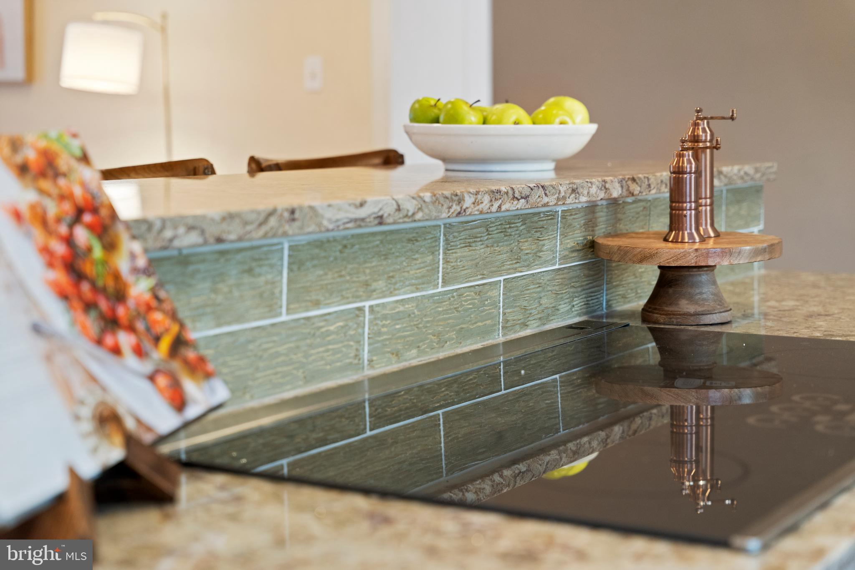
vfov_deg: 22.8
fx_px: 1413
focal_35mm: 60
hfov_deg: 33.7
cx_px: 428
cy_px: 285
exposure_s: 1/80
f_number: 3.2
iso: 800
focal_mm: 59.5
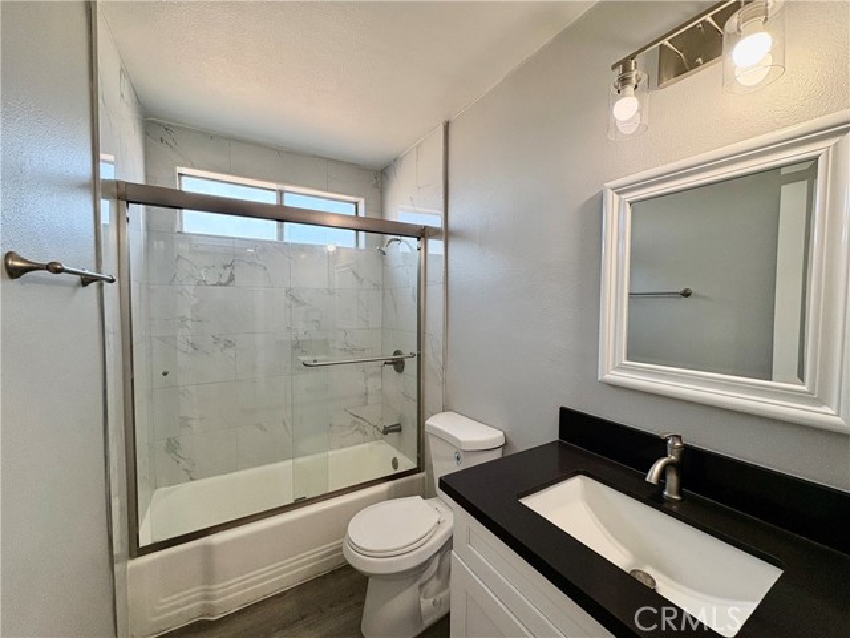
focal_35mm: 14
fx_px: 344
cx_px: 425
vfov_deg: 85.7
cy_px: 319
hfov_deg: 102.1
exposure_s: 1/120
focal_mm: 2.22
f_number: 2.2
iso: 200
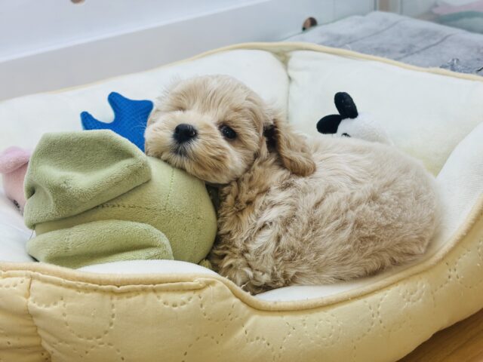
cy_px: 181
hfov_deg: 36.8
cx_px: 242
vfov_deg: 28.0
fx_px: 726
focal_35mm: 52
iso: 40
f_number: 1.6
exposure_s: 1/100
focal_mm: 5.96
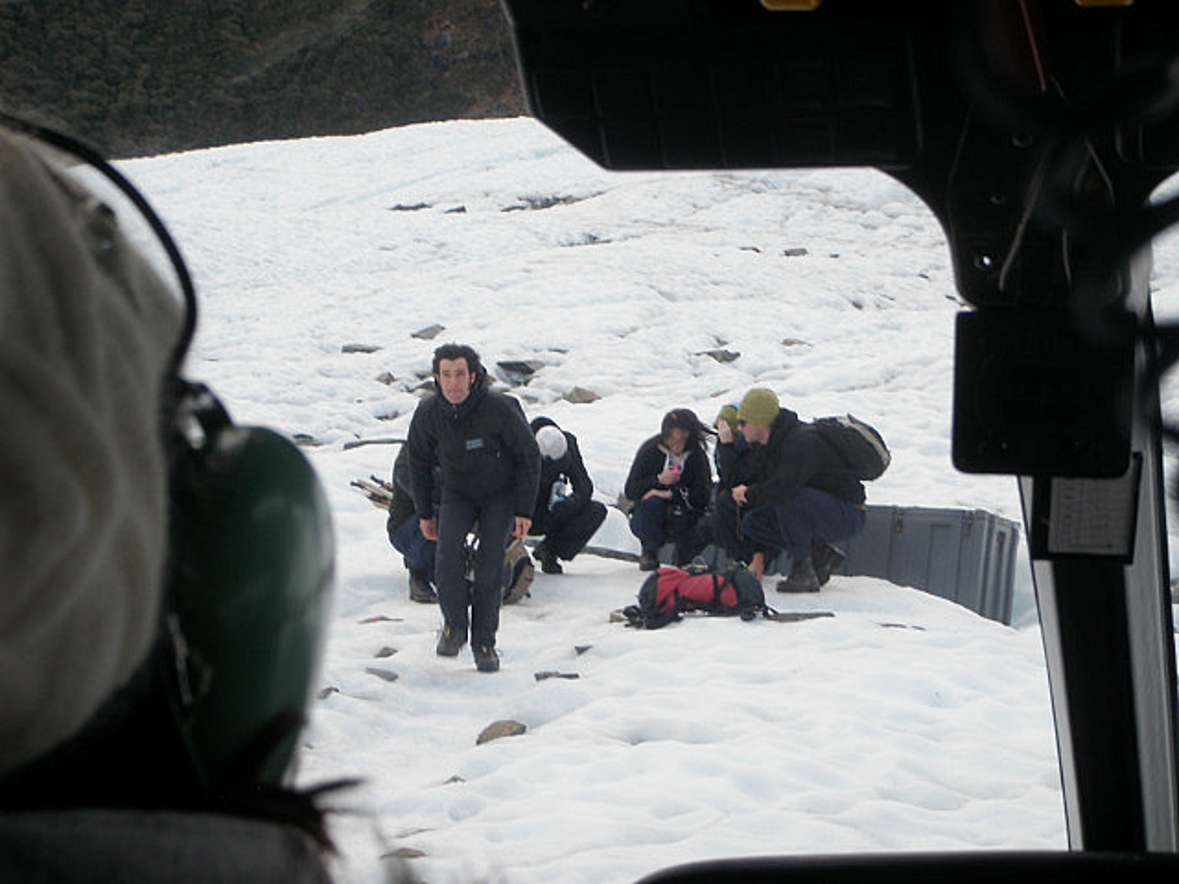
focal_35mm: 65
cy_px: 442
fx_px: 2214
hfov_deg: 29.8
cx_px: 590
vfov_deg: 22.6
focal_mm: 11.76
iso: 80
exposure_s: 1/60
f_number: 4.7
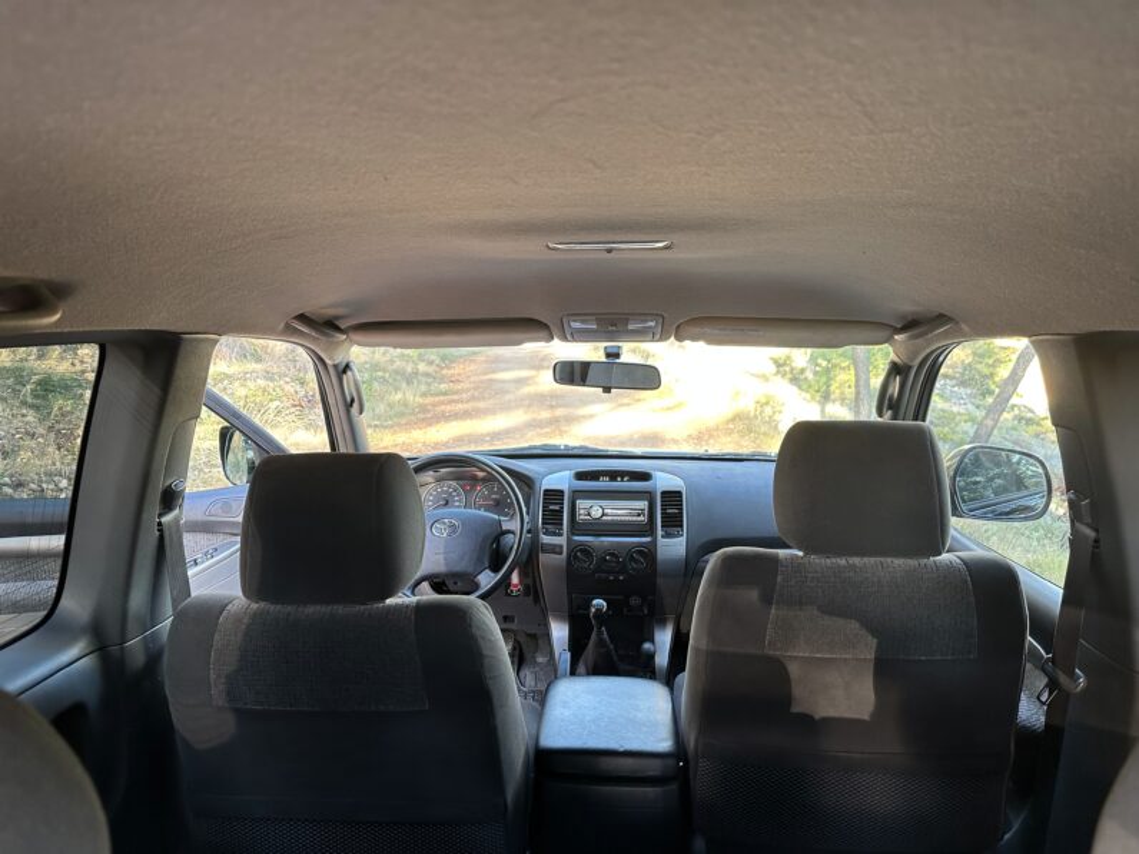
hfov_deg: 71.6
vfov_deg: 56.8
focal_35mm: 24
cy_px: 427
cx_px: 570
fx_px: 790
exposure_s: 1/87
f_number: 1.78
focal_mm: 6.86
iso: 250
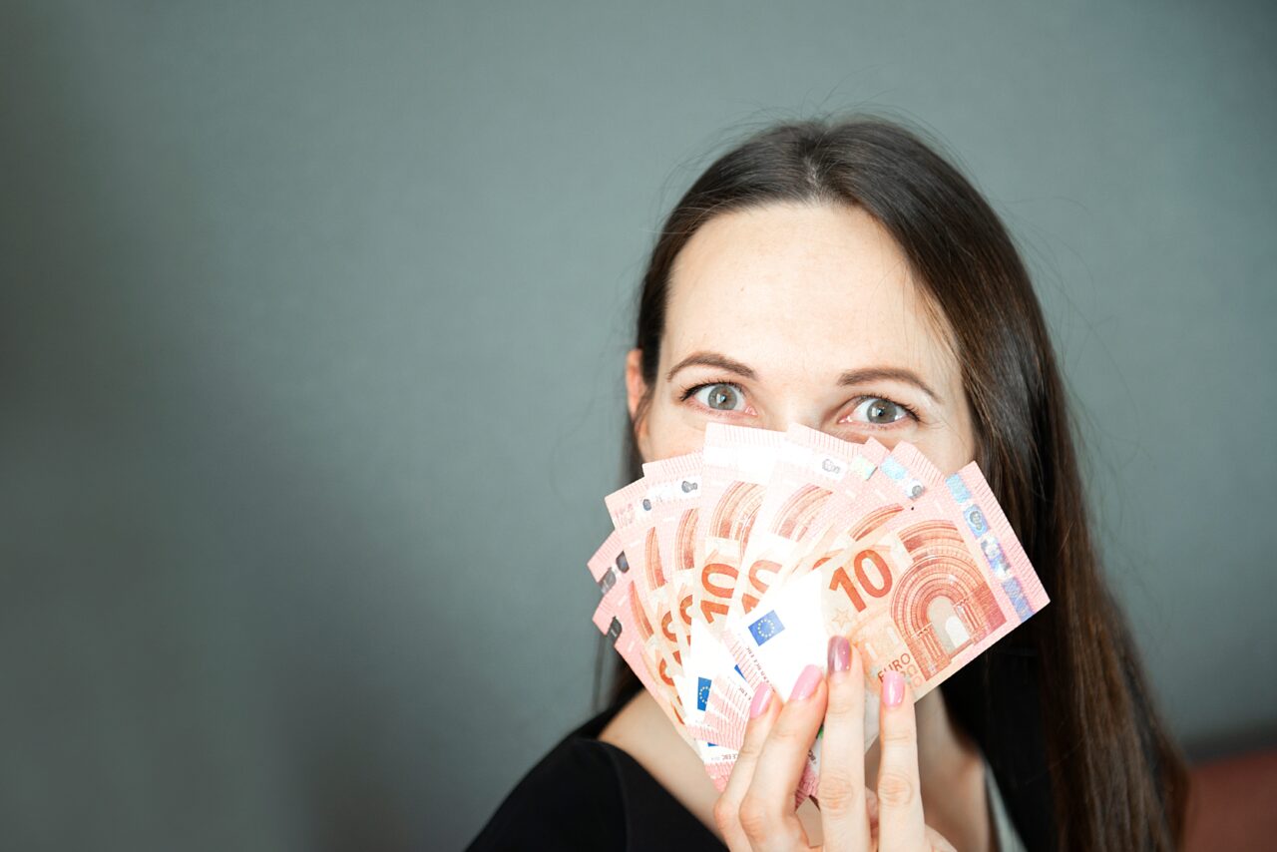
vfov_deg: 19.5
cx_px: 638
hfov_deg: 28.8
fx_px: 2483
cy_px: 426
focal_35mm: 70
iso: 320
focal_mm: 70
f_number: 3.2
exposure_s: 1/125
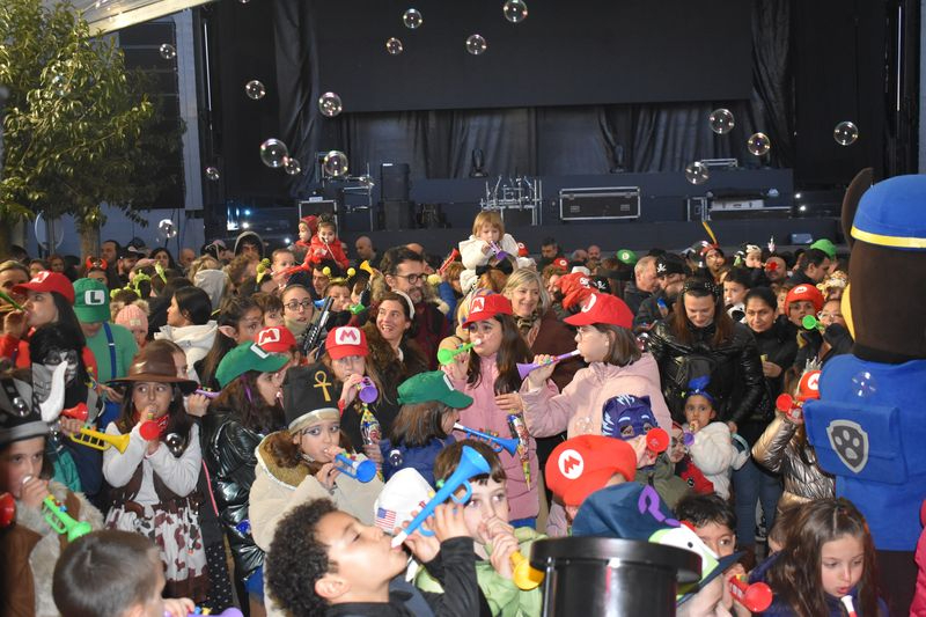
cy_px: 308
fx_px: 1080
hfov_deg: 46.4
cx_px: 463
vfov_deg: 31.9
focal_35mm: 42
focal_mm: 28
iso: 2200
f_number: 4.2
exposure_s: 1/60
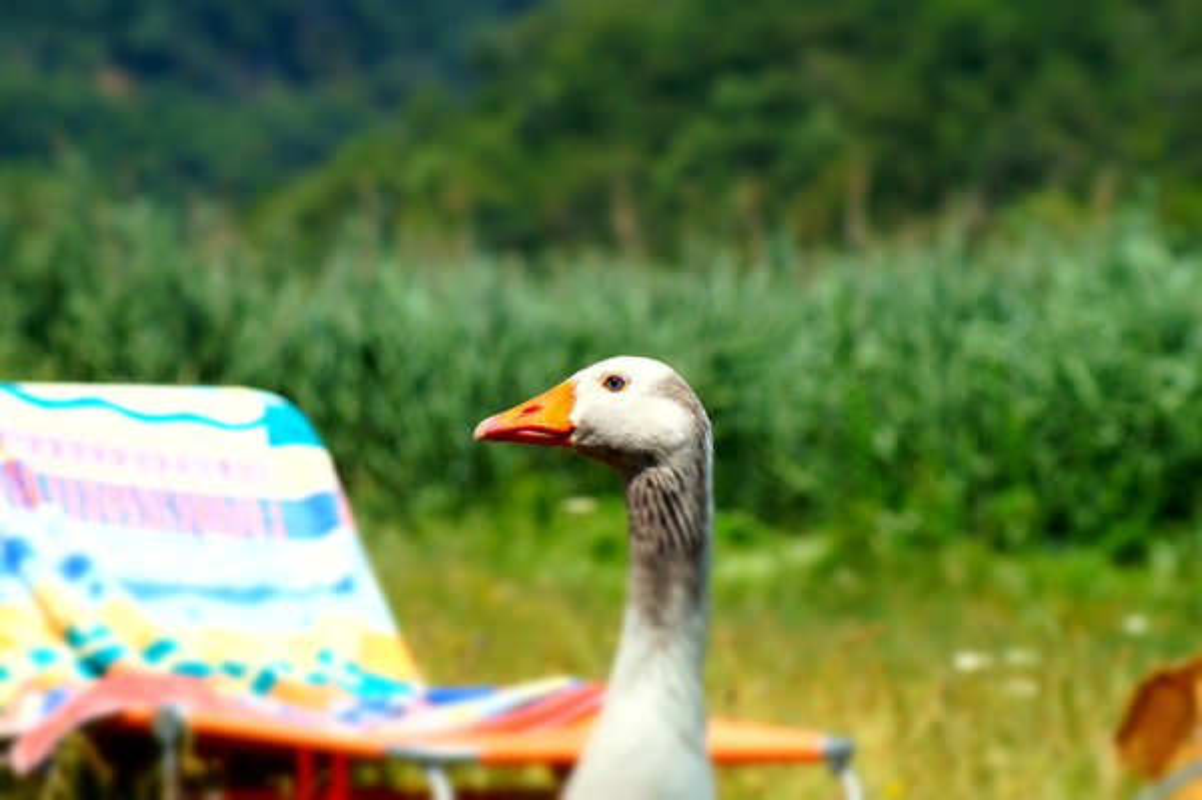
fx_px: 6756
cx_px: 601
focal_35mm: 202
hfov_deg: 10.2
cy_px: 400
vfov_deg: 6.8
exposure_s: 1/1000
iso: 400
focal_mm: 135
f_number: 8
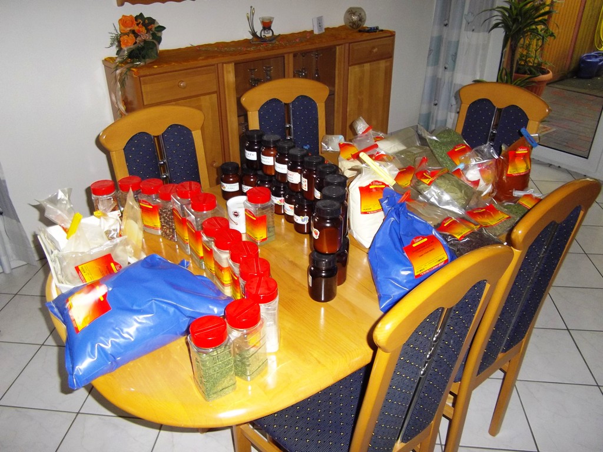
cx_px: 302
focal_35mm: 27
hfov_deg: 65.3
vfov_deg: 51.4
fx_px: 470
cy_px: 226
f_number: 3.2
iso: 219
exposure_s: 1/50
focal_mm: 4.9
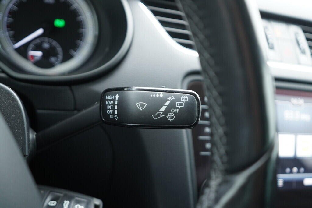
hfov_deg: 53.1
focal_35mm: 36
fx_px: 312
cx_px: 156
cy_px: 104
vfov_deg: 36.9
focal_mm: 24
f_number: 2.8
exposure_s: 1/40
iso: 500
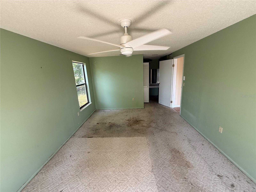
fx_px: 104
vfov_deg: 85.7
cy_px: 96
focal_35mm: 14
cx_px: 128
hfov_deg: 102.1
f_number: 2.2
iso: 125
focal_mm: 2.22
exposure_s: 1/99
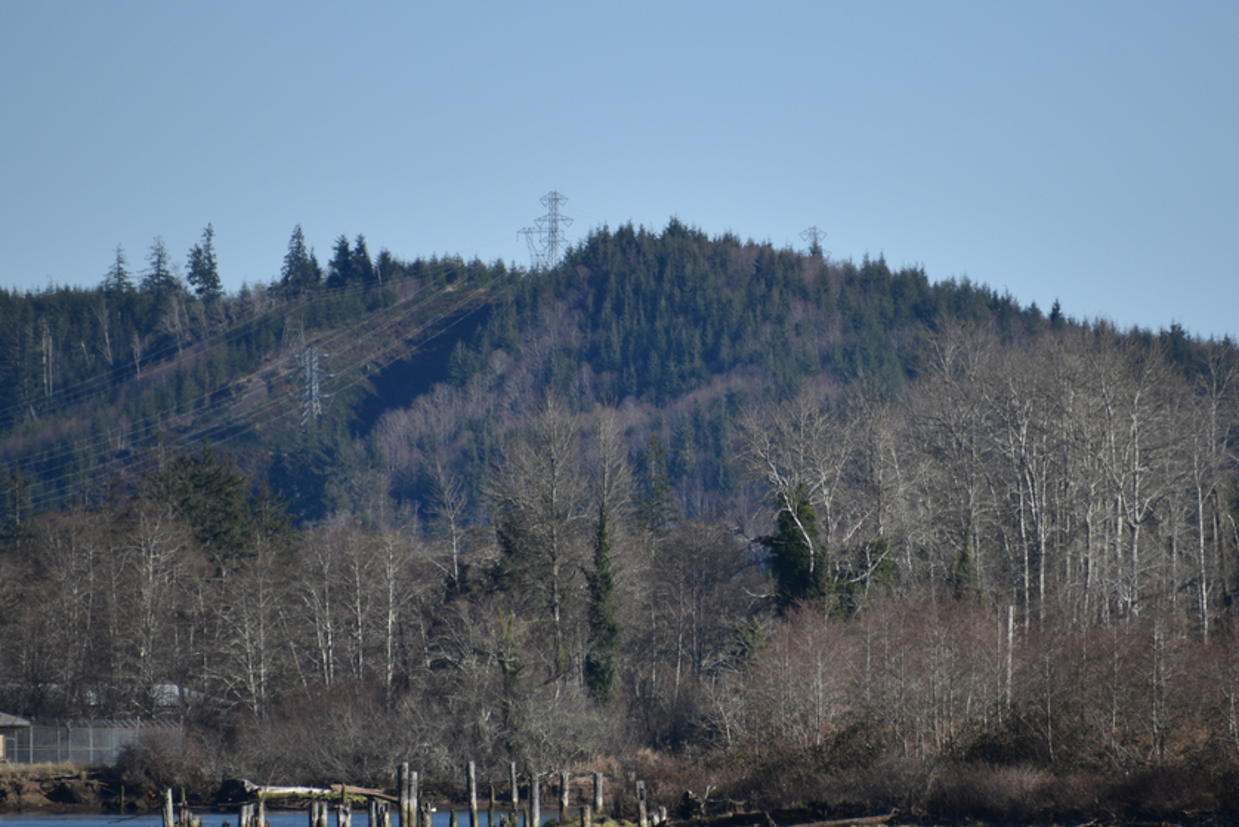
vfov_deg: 3.0
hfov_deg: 4.5
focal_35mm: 458
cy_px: 502
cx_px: 699
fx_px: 15764
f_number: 5.6
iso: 125
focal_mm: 300
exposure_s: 1/640
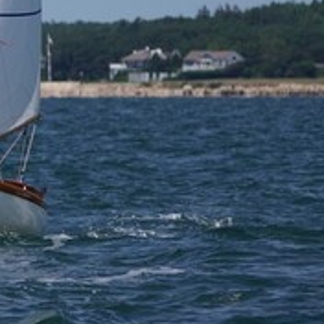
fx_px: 9192
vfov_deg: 2.0
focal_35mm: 868
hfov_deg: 2.0
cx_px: -383
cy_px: 29
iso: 125
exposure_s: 1/1600
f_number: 5
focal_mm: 150
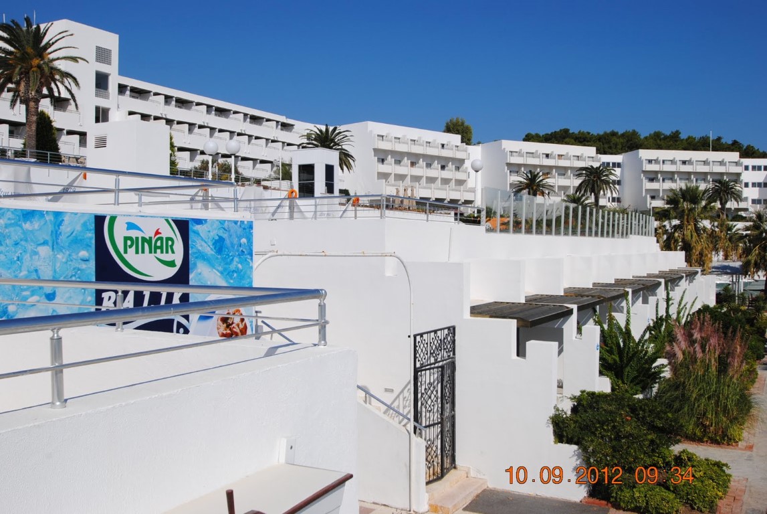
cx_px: 384
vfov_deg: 37.0
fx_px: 768
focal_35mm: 36
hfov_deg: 53.1
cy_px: 257
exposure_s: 1/400
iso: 100
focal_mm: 24
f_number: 10
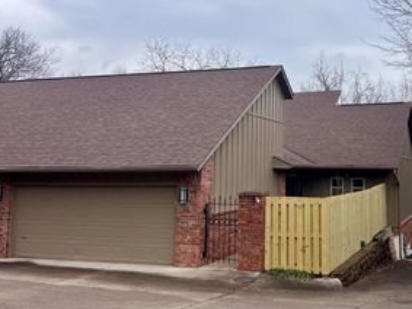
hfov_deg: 40.5
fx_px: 547
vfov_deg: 31.3
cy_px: 112
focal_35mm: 46
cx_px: 288
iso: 50
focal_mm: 5.7
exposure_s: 1/1171
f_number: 1.5
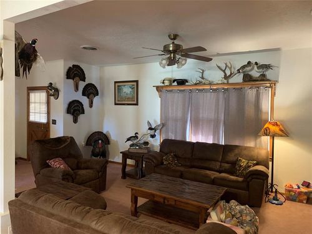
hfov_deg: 67.3
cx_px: 156
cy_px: 117
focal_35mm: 26
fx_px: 234
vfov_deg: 53.1
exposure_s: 1/30
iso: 500
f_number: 1.8
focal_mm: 4.25
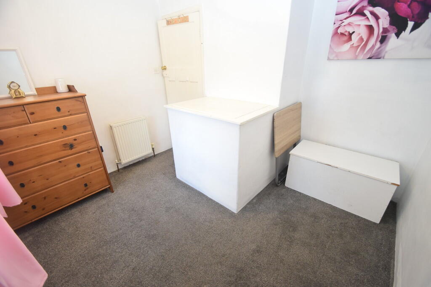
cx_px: 216
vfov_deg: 77.3
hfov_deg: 100.4
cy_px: 144
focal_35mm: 15
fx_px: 180
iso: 800
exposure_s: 1/60
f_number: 4
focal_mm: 10
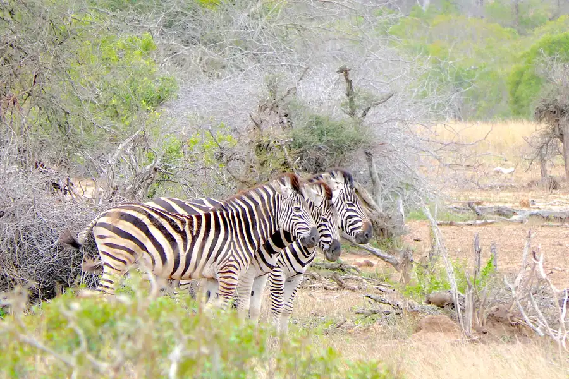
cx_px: 284
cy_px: 190
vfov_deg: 1.4
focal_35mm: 960
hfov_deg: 2.1
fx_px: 15172
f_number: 4.5
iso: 125
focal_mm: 176
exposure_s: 1/320
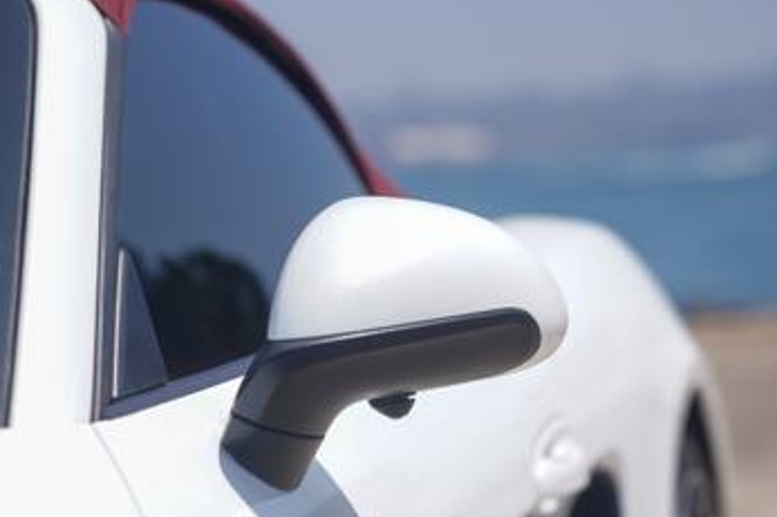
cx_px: 334
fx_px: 2632
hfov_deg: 16.8
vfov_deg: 11.2
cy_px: 293
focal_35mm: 122
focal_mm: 56
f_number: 2
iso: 100
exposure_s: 1/4000
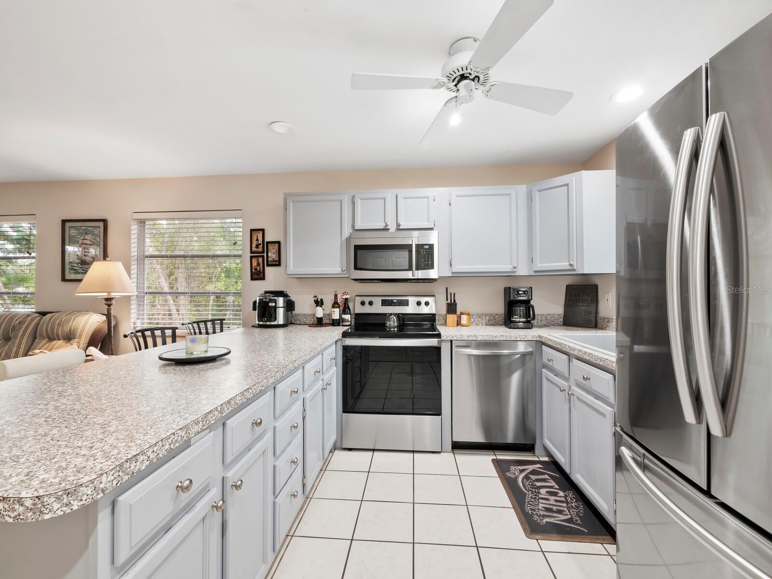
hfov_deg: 102.1
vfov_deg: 85.7
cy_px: 290
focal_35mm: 14
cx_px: 386
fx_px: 312
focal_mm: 7
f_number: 11
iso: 400
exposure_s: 1.3
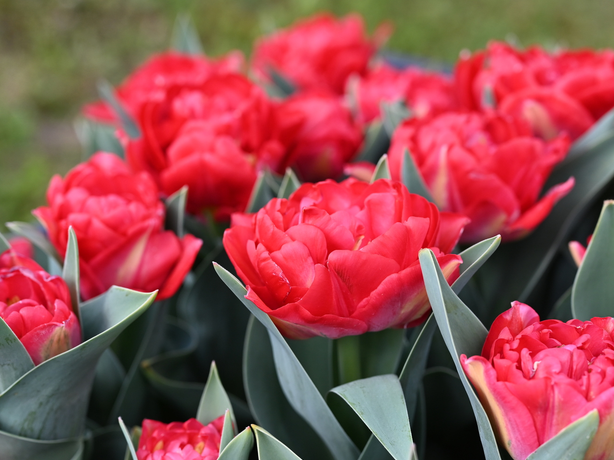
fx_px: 975
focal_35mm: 55
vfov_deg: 26.6
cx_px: 297
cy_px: 230
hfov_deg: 34.9
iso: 640
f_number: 6.3
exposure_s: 1/800
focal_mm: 50
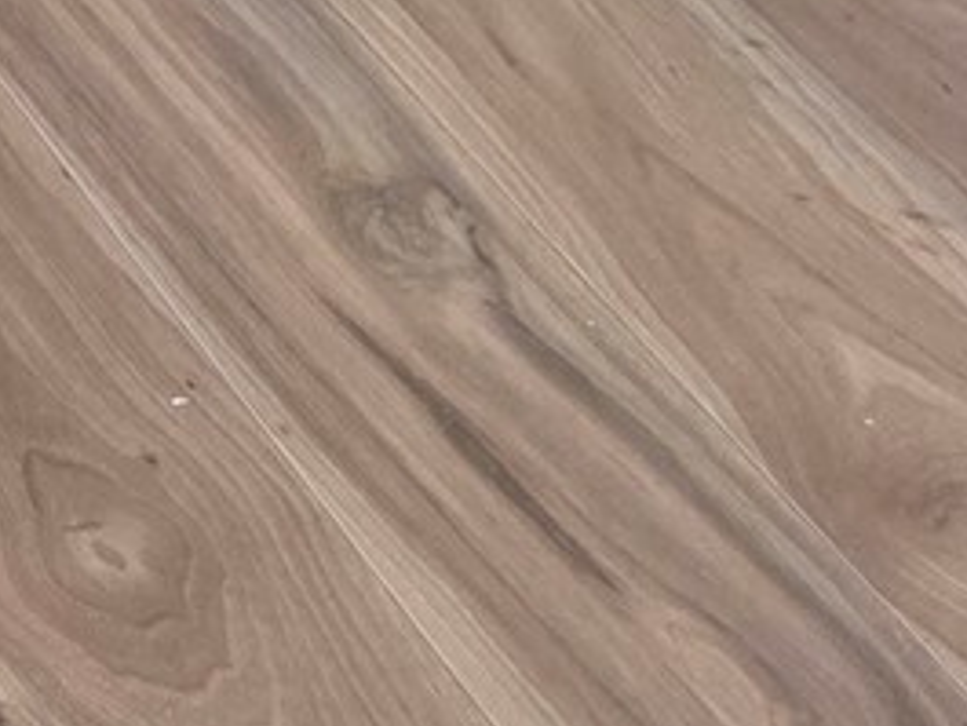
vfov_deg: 9.6
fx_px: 3885
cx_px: -1879
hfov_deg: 10.4
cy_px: -938
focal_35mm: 139
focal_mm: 6.3
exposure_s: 1/120
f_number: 1.7
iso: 2000
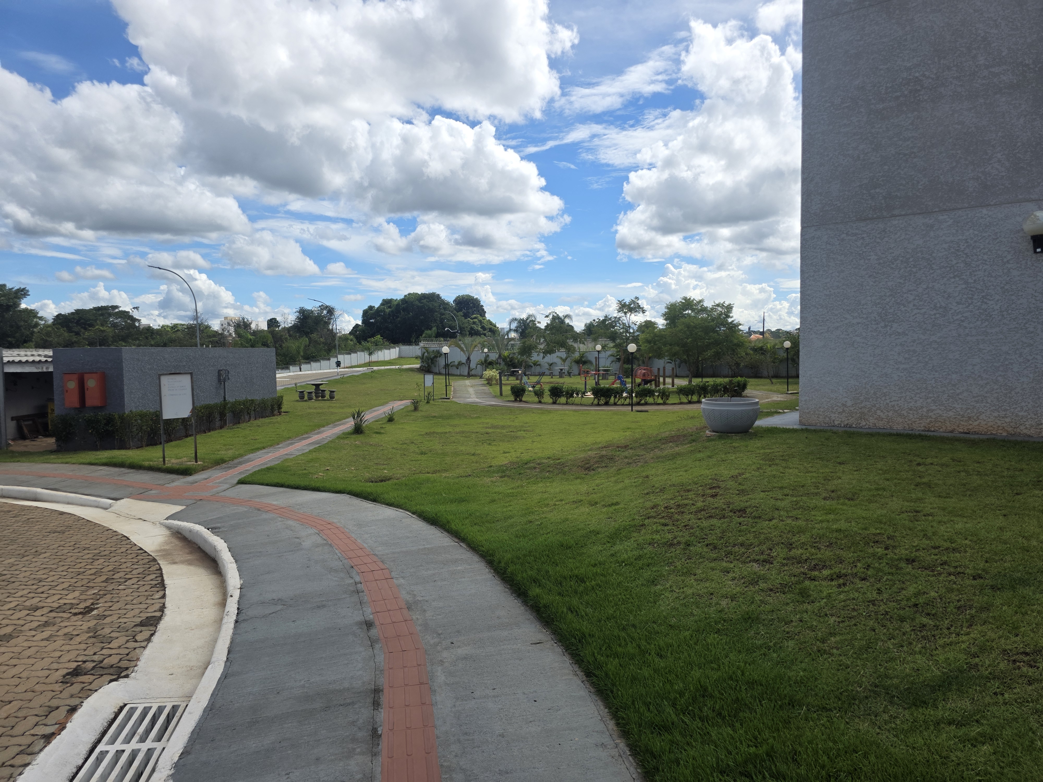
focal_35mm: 23
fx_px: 693
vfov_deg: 58.9
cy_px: 391
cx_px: 522
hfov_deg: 73.9
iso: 80
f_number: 1.7
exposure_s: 1/6150
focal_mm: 6.3
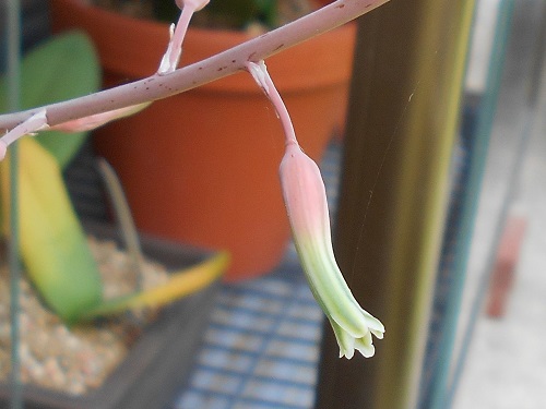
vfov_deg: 46.8
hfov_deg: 60.0
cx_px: 273
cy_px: 204
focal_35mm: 30
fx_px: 473
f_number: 3.4
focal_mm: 5.1
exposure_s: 1/125
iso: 80
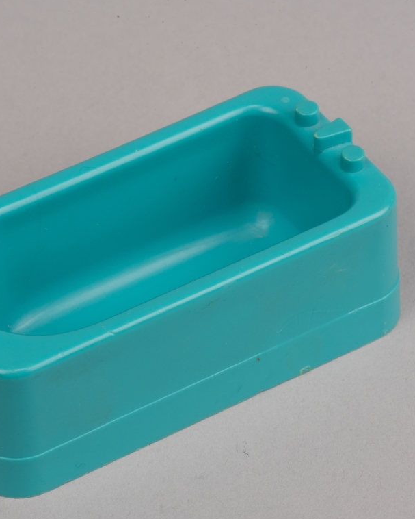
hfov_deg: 9.9
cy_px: 271
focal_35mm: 156
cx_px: 150
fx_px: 2394
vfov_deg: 12.4
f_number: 25
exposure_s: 1/160
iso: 400
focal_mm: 105
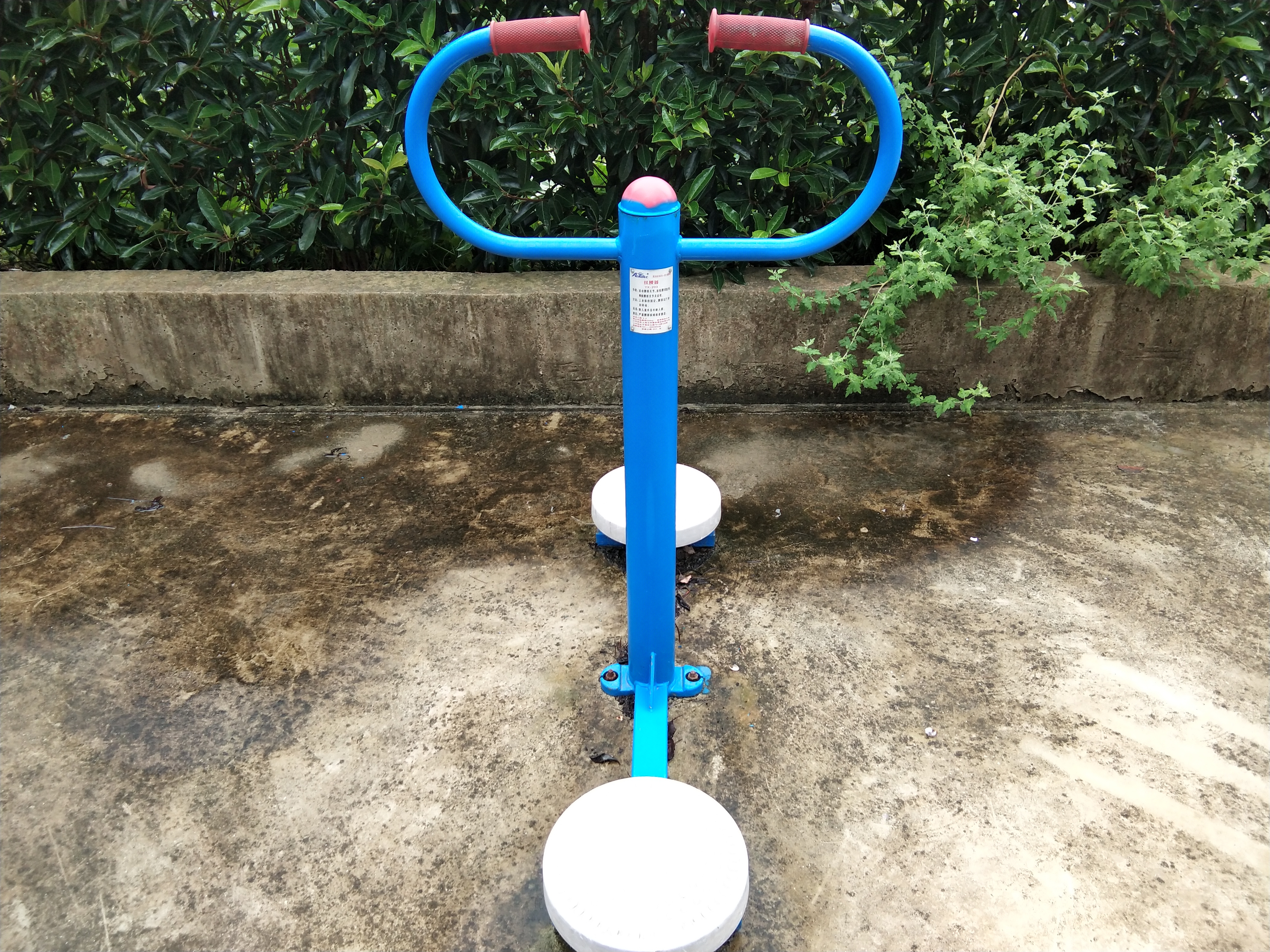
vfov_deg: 45.4
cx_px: 635
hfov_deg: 58.4
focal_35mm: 31
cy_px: 476
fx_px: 1137
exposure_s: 1/136
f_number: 2.2
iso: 50
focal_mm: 3.69
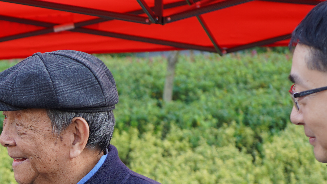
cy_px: 287
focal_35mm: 140
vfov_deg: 8.5
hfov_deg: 14.7
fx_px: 1214
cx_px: -93
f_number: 4.5
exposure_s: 1/60
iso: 100
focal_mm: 42
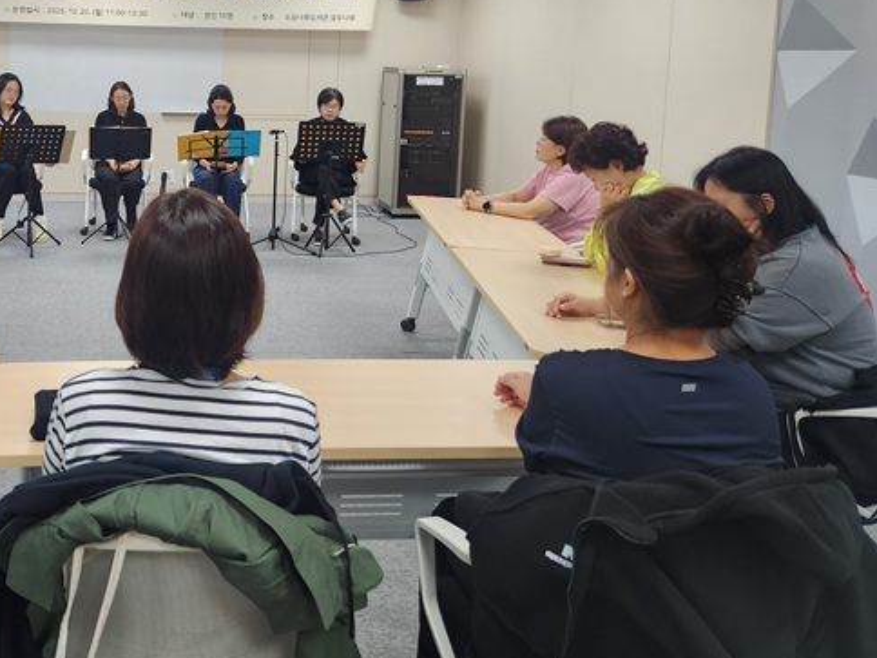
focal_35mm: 38
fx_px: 963
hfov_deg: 46.1
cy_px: 141
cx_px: 158
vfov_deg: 36.6
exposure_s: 1/120
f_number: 1.8
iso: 100
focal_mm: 5.4
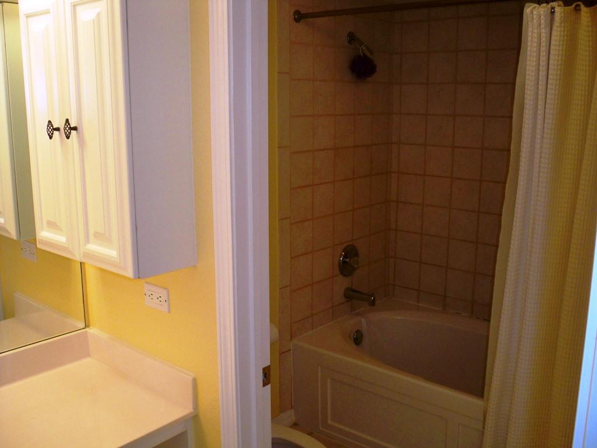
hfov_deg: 52.6
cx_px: 298
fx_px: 604
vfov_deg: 40.7
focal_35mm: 35
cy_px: 224
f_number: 3.1
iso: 200
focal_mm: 6.3
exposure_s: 1/60
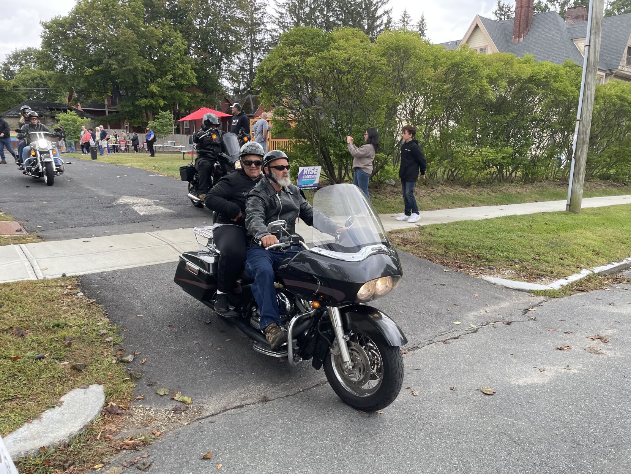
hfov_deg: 67.3
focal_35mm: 26
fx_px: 474
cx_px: 316
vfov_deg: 53.1
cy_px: 237
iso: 32
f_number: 1.6
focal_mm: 4.2
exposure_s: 1/461
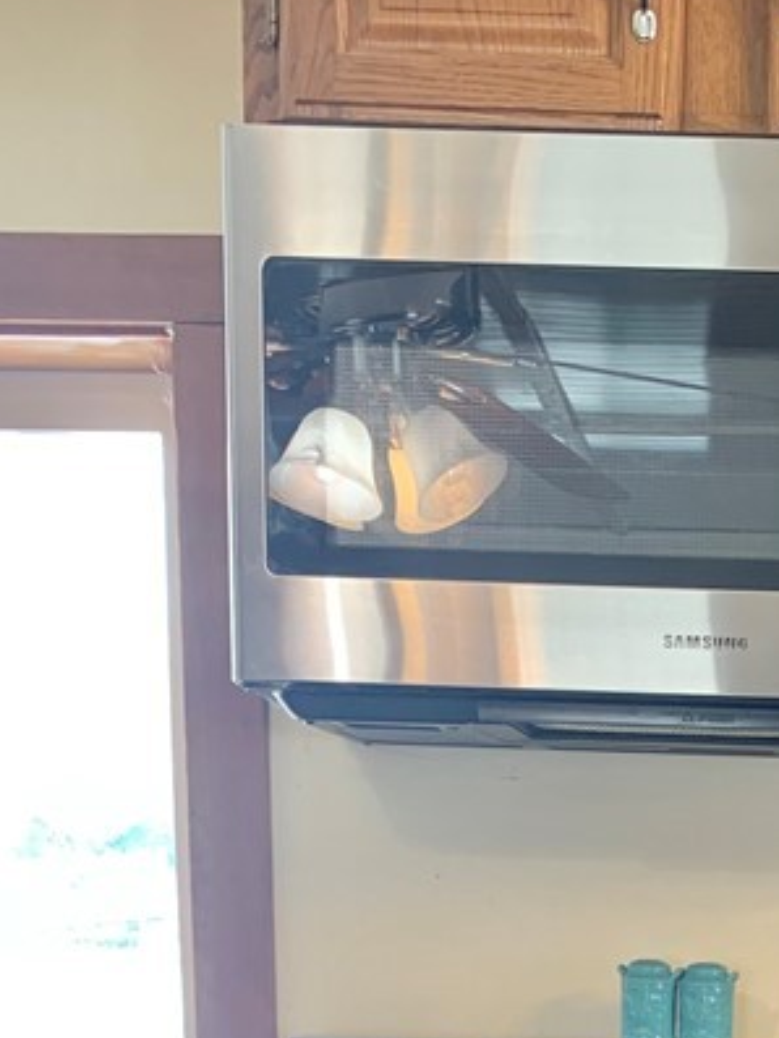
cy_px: 1307
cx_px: 732
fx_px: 2009
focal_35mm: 67
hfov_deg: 21.4
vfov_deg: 25.4
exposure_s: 1/60
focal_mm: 4.25
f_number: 1.8
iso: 125
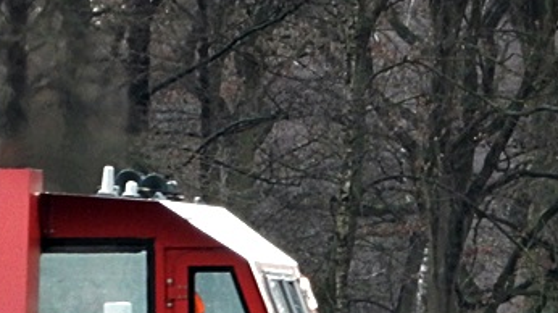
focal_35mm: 1717
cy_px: 592
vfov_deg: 0.7
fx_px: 25385
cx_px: 27
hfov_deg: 1.3
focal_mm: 94.9
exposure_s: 1/60
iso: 320
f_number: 6.4
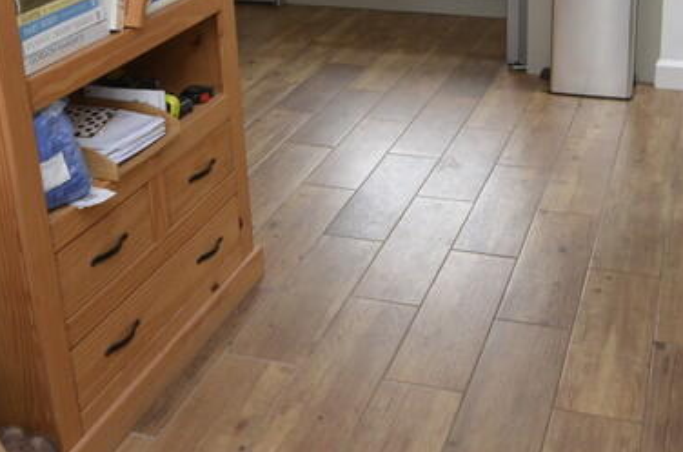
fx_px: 928
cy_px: 25
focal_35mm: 49
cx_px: 456
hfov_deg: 39.9
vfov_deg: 26.3
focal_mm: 12
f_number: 5.6
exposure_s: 1/60
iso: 400
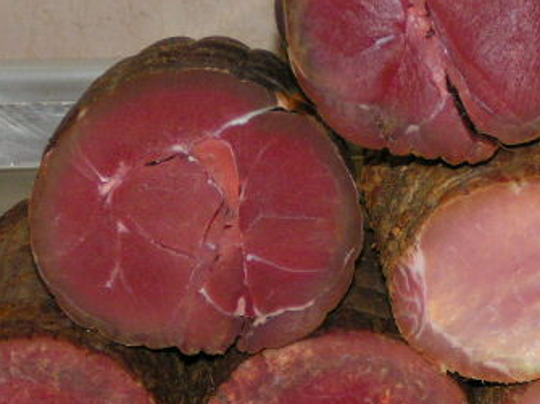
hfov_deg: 9.1
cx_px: 318
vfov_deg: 6.8
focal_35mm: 218
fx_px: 3400
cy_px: 217
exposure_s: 1/125
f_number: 3.5
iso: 200
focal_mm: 17.4
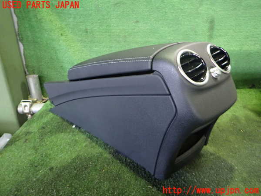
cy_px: 98
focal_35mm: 25
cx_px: 130
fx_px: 188
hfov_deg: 69.4
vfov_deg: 54.9
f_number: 2
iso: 800
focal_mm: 4.5
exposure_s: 1/30
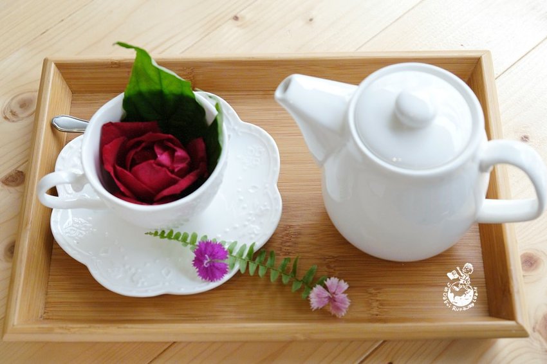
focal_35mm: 59
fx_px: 896
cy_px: 182
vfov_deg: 23.0
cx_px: 274
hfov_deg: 33.9
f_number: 4
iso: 200
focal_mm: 39
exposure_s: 1/70
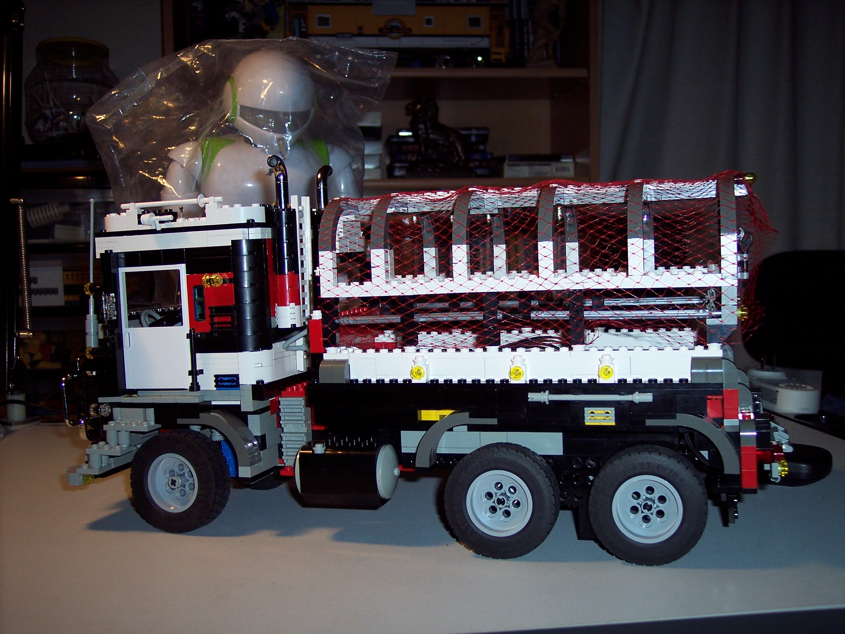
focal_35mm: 39
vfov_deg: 36.8
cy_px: 317
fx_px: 952
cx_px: 422
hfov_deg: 47.9
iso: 100
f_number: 2.8
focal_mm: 8
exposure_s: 1/60
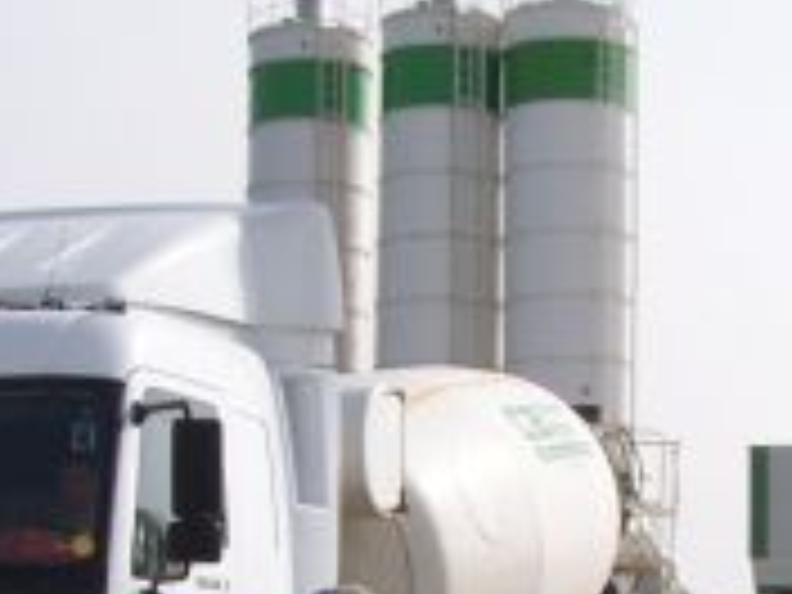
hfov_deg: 20.1
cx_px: 558
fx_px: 2219
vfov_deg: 14.8
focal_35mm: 97
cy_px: 688
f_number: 4
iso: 80
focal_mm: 6.3
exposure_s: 1/1000
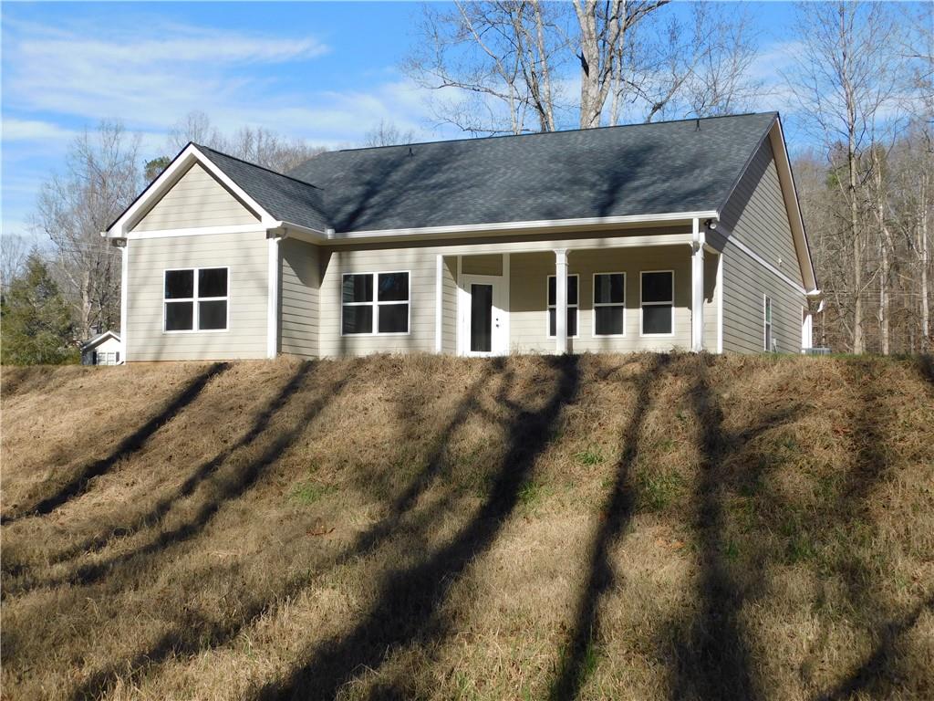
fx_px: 1214
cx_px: 467
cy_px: 350
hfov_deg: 42.1
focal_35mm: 45
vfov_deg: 32.2
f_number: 3.7
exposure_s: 1/1000
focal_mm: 8
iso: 125
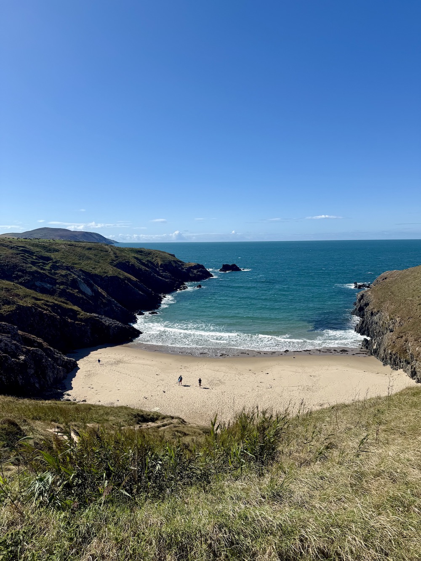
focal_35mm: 24
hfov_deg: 56.8
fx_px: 389
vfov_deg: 71.6
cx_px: 210
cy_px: 280
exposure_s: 1/6711
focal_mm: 6.76
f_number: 1.78
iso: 80
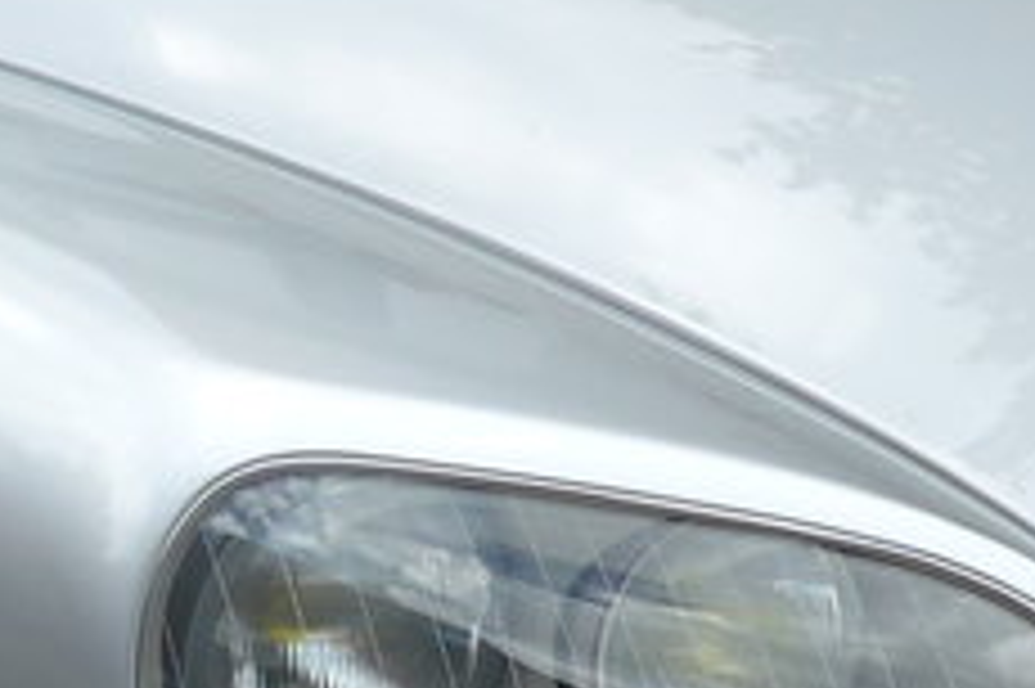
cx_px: 450
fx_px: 6090
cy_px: 121
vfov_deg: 6.5
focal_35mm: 212
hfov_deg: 9.7
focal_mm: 8
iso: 80
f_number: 2.8
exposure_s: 1/800
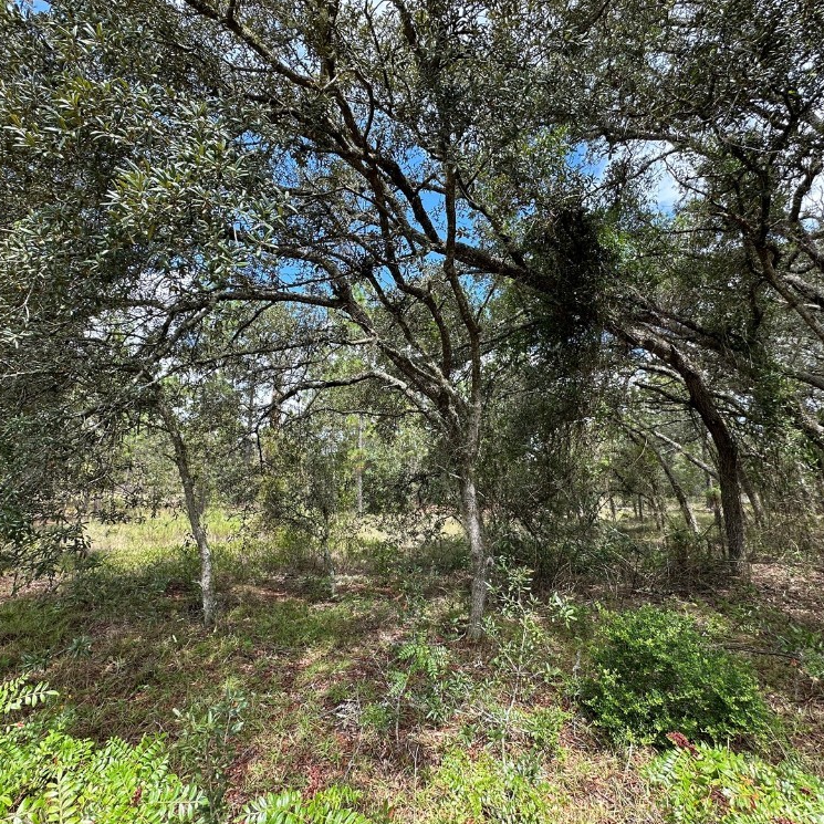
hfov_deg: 84.0
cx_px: 414
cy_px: 420
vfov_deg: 84.0
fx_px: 458
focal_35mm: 17
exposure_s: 1/282
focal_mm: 2.22
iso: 40
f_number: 2.2
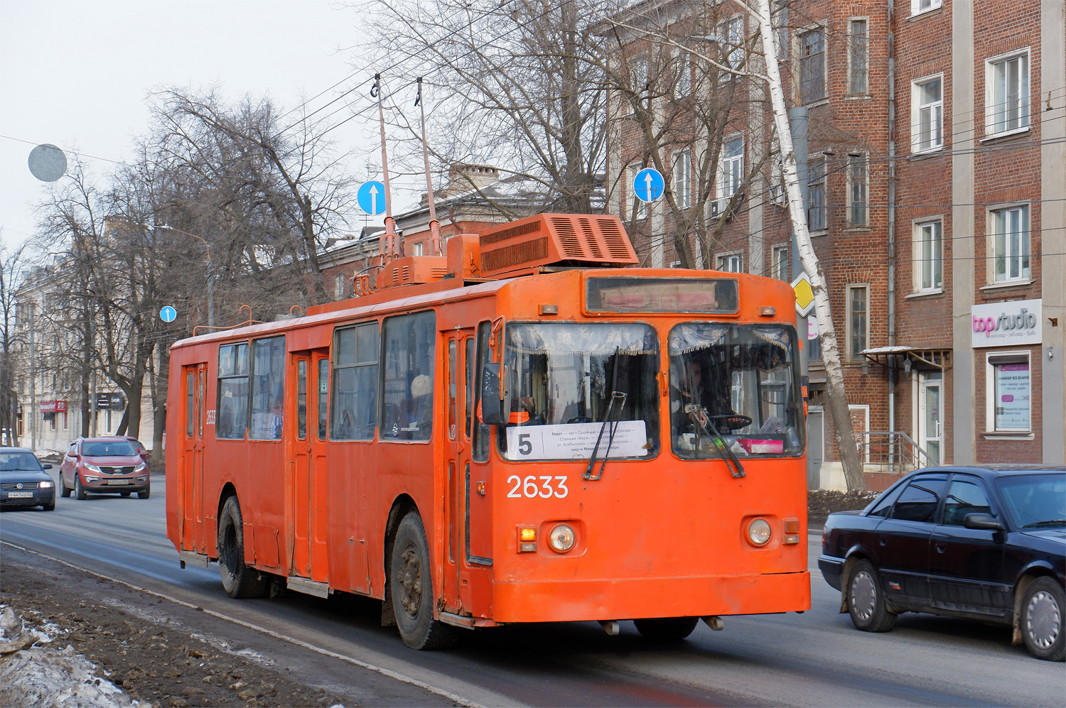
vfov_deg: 18.1
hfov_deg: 27.0
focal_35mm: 75
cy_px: 354
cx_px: 533
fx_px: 2219
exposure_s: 1/500
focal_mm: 50
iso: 640
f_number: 5.6
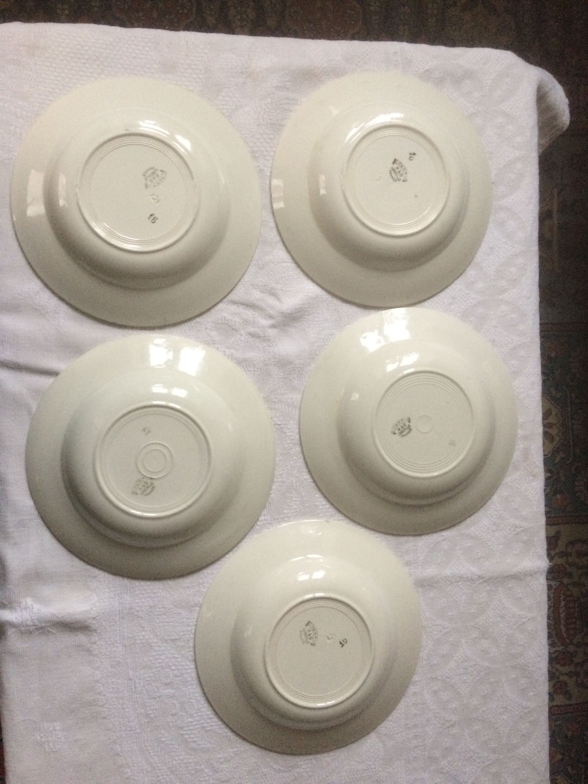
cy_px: 392
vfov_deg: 61.7
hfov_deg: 48.2
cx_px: 294
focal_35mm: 29
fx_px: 657
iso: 250
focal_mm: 4.15
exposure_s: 1/20
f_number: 2.2
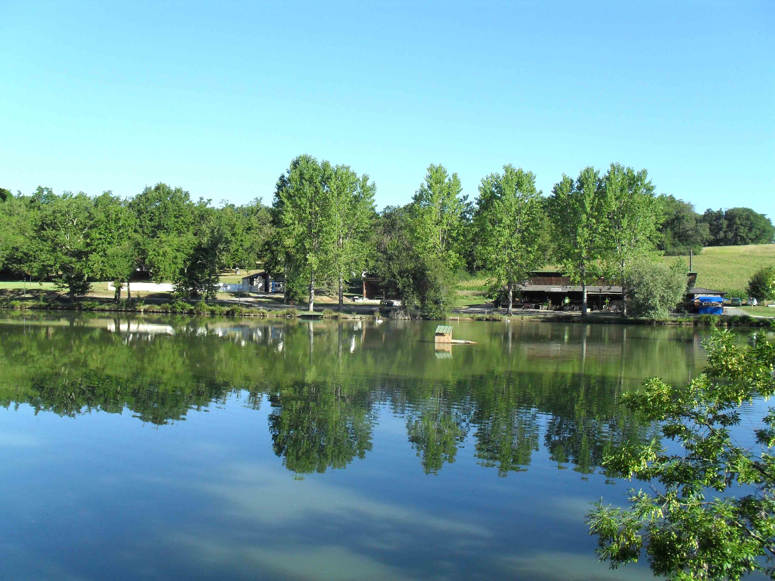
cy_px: 290
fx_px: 784
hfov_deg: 52.6
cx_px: 388
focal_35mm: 35
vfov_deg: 40.7
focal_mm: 6.3
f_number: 8.4
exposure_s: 1/125
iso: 100
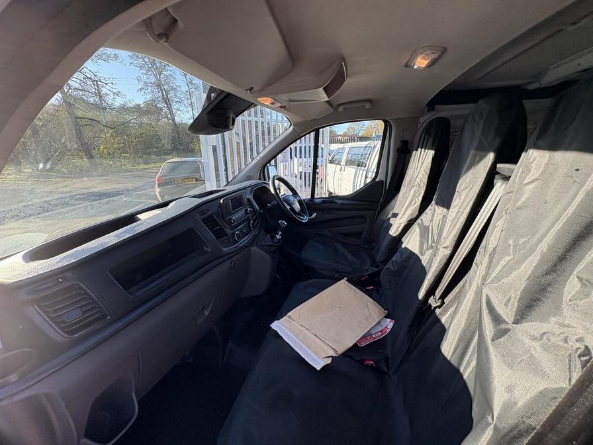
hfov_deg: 102.1
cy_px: 222
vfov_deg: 85.7
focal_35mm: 14
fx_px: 240
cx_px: 296
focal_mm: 2.22
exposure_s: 1/186
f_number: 2.2
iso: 64
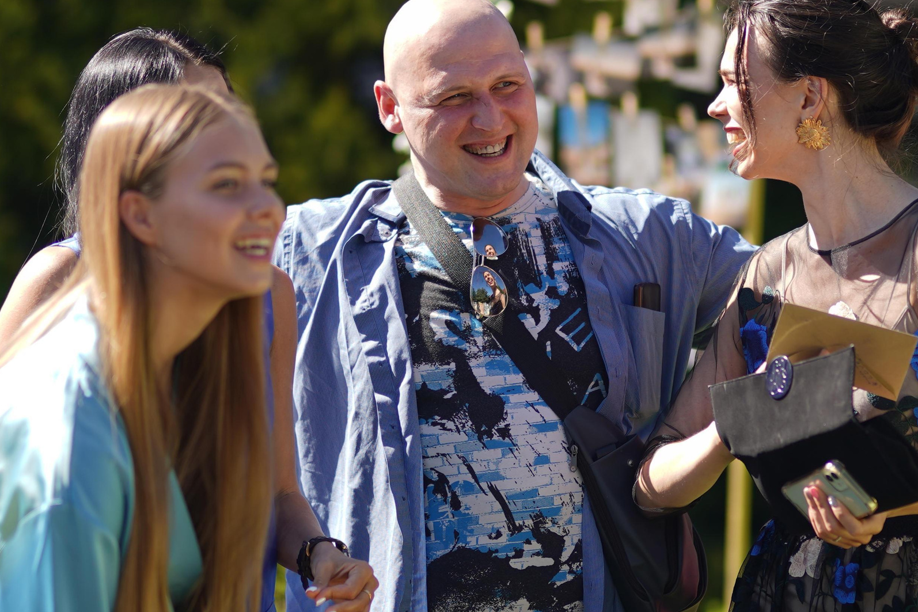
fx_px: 5202
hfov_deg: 10.1
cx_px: 517
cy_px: 266
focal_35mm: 204
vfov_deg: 6.7
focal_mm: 85
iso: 50
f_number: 1.4
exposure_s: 1/1250
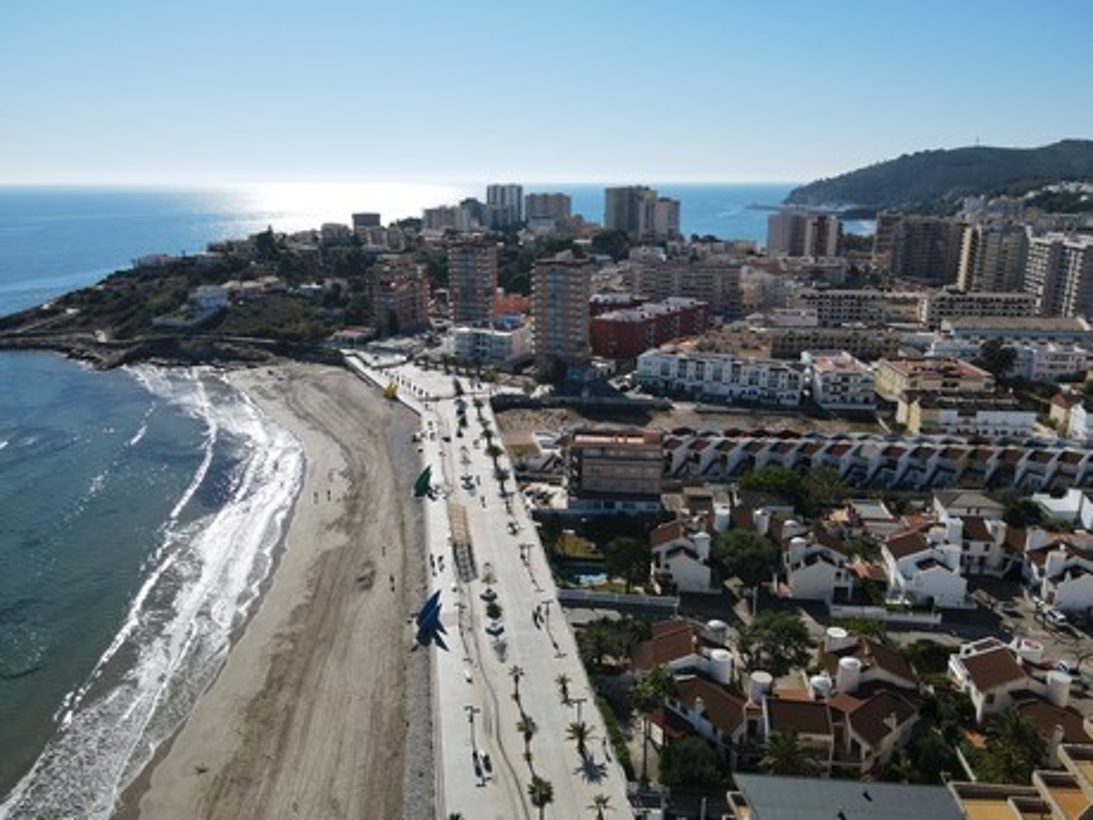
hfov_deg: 71.6
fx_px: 758
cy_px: 410
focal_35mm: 24
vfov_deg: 56.8
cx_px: 546
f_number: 2.8
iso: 100
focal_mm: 4.5
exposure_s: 1/1000
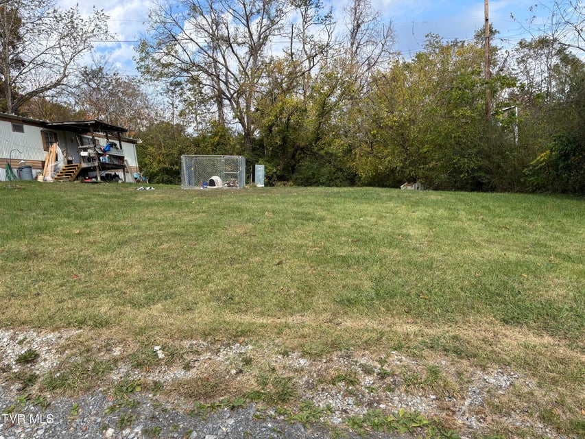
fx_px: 439
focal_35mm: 26
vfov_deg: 53.1
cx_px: 292
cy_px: 220
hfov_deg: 67.3
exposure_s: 1/1845
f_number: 1.6
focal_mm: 5.96
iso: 50
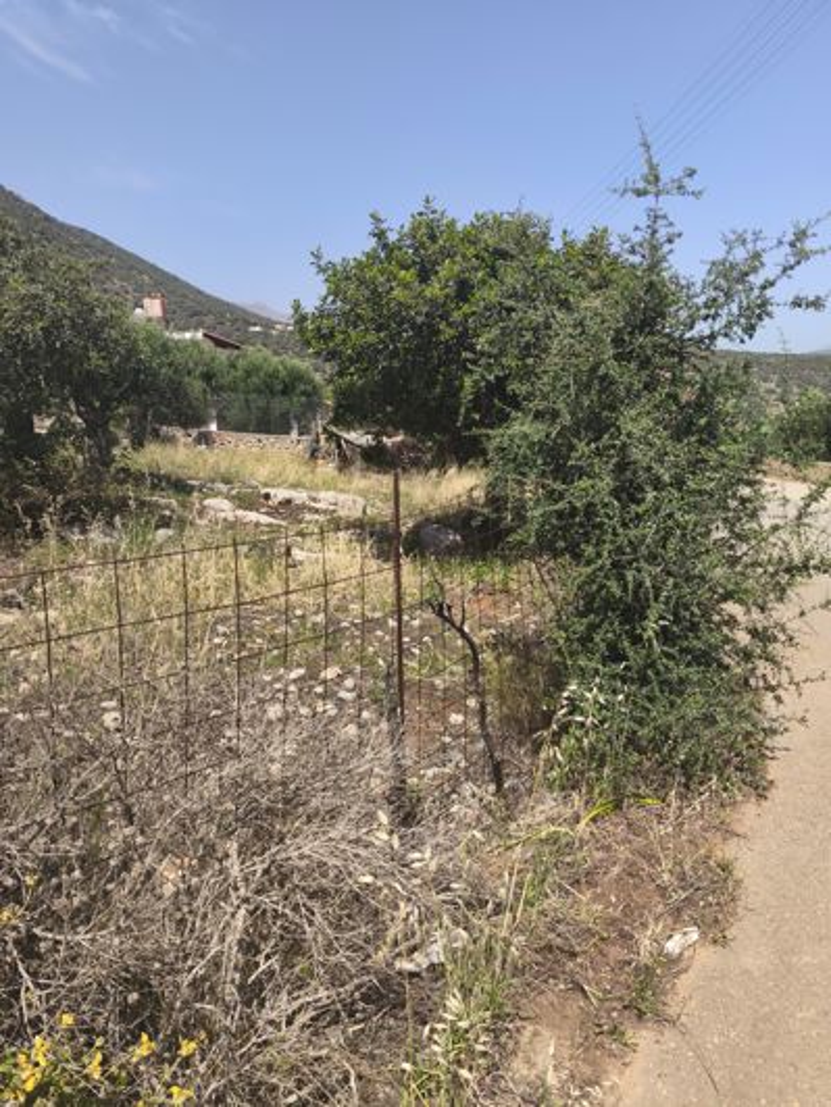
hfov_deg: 58.9
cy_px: 554
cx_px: 416
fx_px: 736
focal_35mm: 23
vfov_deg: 73.9
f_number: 1.7
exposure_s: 1/2035
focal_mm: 5.35
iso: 80
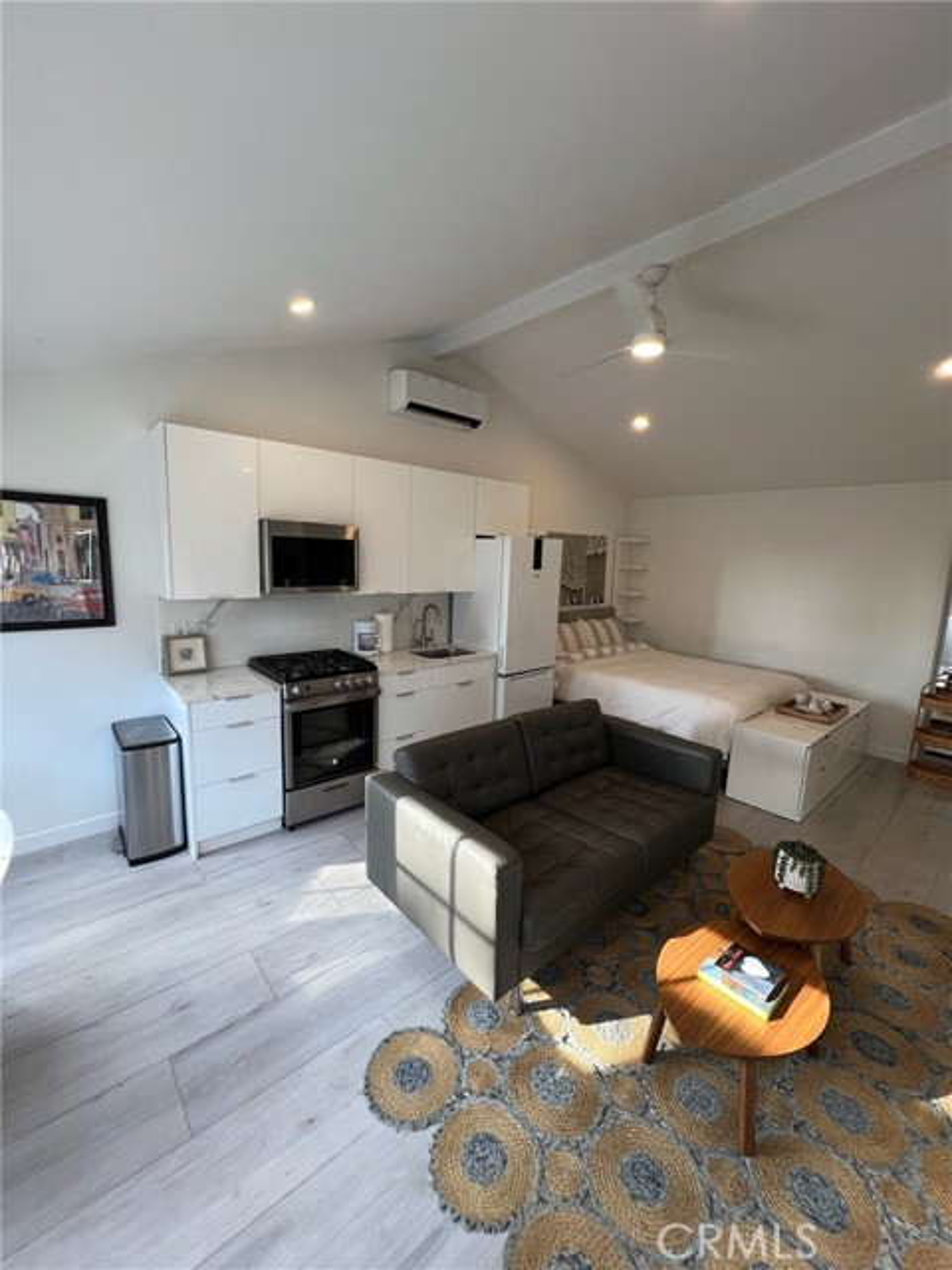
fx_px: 477
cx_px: 476
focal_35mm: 13
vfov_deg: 106.2
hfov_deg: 89.9
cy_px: 635
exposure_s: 1/120
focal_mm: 1.57
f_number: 1.8
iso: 100
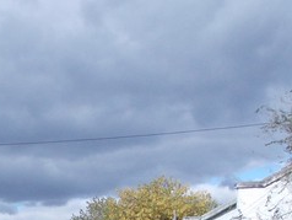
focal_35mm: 90
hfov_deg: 20.7
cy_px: 313
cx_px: -32
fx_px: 760
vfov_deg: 15.4
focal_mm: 4
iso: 80
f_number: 5.4
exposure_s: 1/250
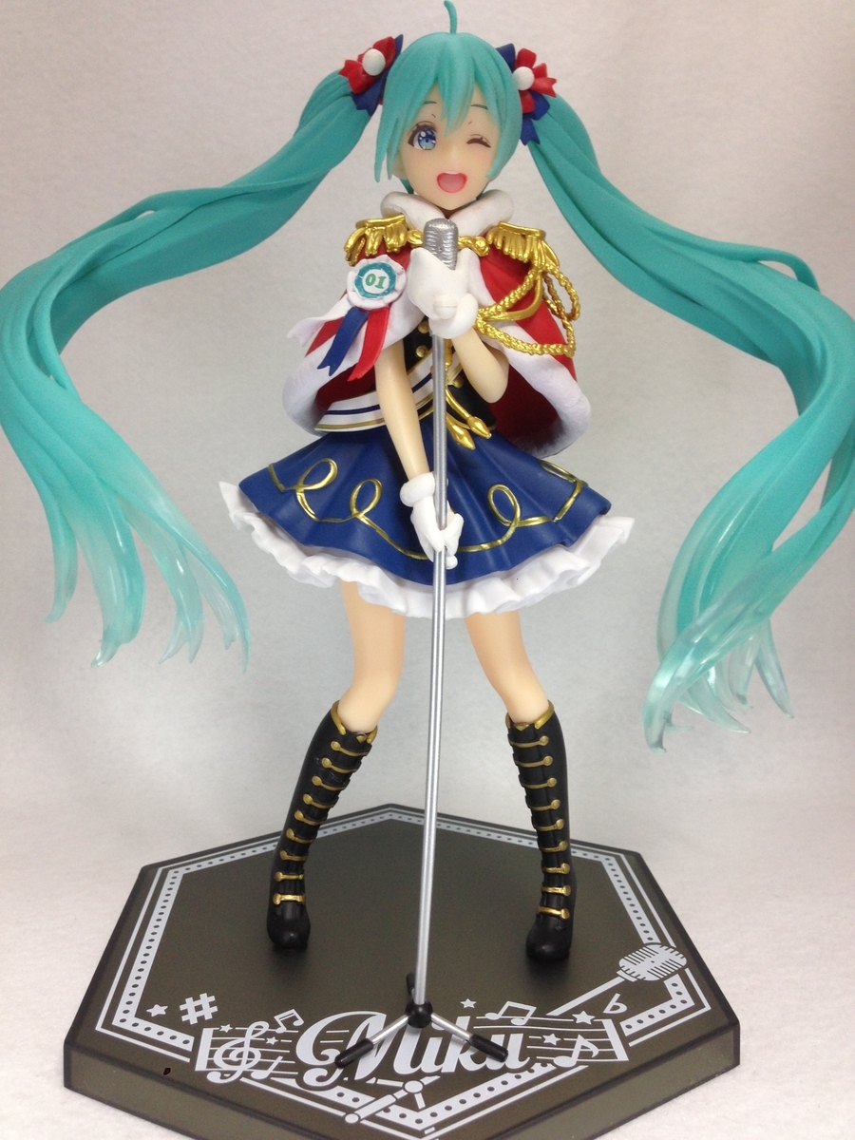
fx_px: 1087
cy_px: 570
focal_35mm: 33
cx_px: 428
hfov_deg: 42.9
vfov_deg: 55.4
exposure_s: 1/20
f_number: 2.4
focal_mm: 4.12
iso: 80
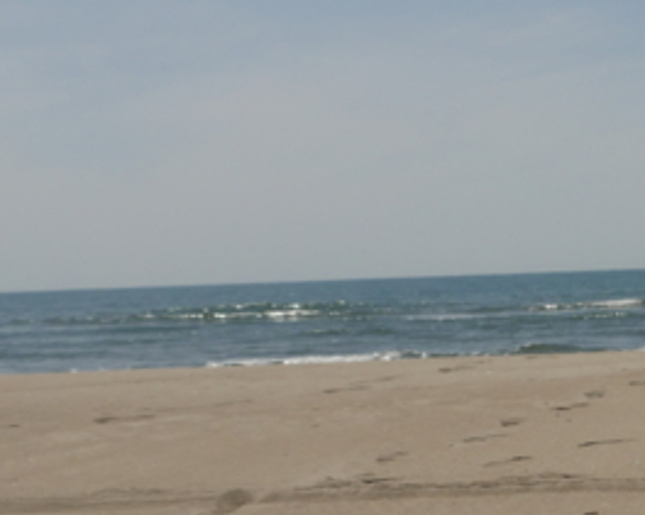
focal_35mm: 106
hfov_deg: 16.2
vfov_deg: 14.5
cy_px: 402
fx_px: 2023
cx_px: 1031
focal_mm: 14
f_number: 6.3
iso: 200
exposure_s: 1/2000
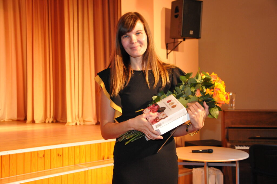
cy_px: 92
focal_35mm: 48
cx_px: 138
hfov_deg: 41.2
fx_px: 369
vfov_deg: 28.0
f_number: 4.2
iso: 1800
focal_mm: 32
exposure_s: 1/250
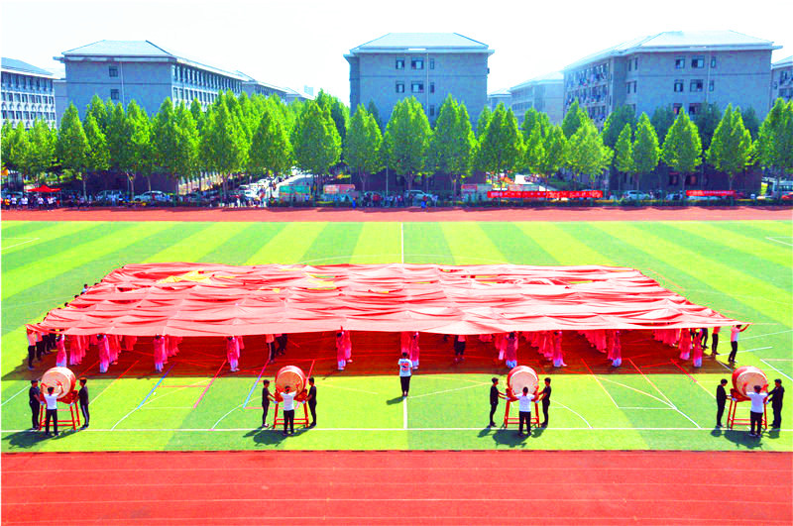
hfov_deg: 53.2
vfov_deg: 36.8
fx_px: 792
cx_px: 396
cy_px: 263
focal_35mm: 36
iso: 640
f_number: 9
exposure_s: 1/1600
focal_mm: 24
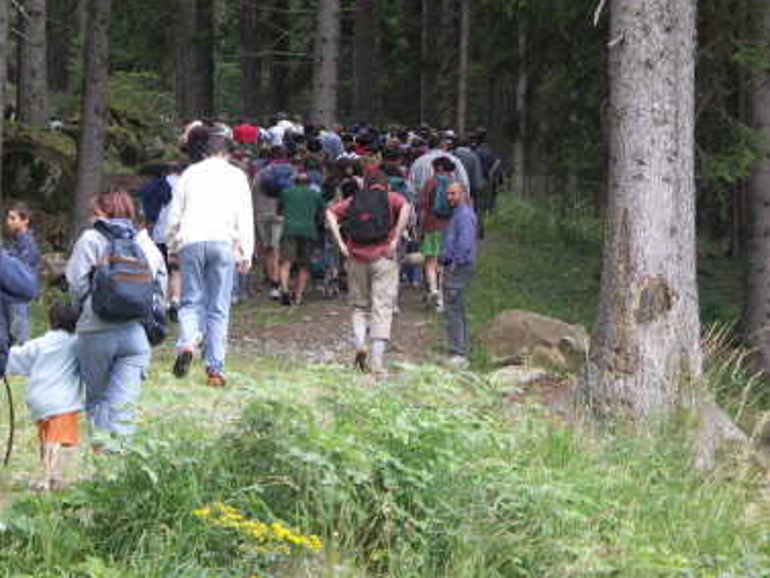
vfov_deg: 9.3
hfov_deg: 12.4
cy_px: 274
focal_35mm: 159
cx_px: 290
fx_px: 3538
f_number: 3.2
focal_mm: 30.3
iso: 125
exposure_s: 1/160
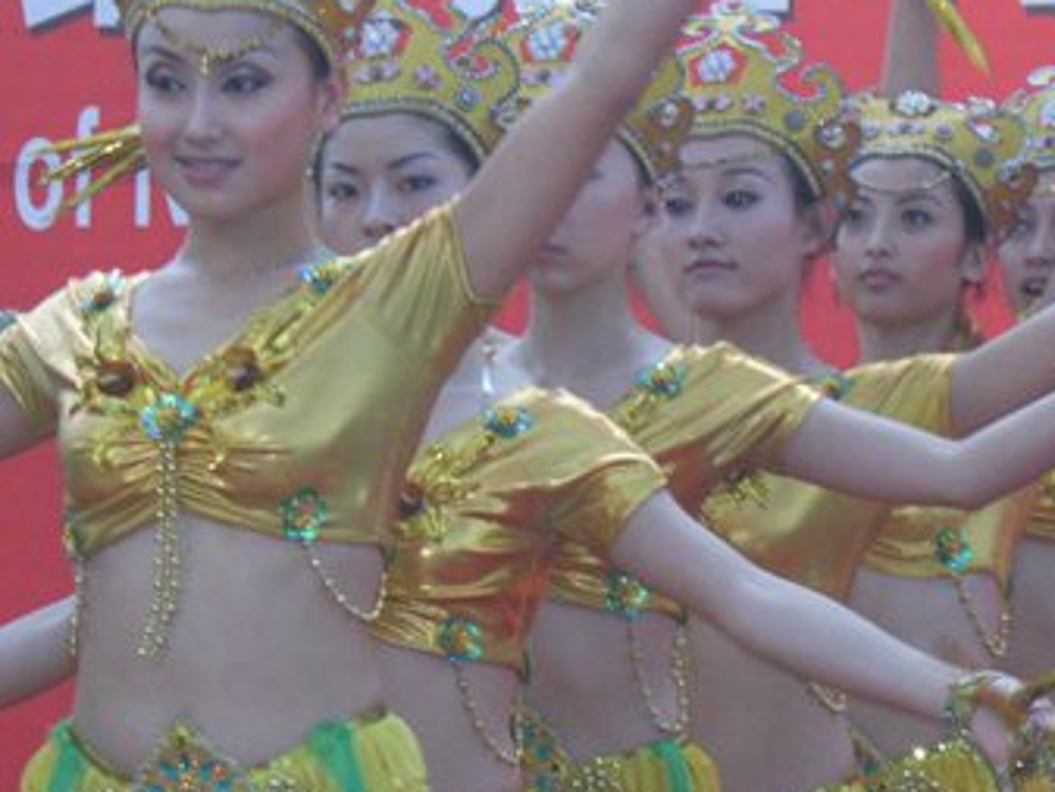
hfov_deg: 8.4
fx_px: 7226
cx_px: 570
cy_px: 230
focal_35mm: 237
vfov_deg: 6.3
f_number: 5.1
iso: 144
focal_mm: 23.4
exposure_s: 1/60
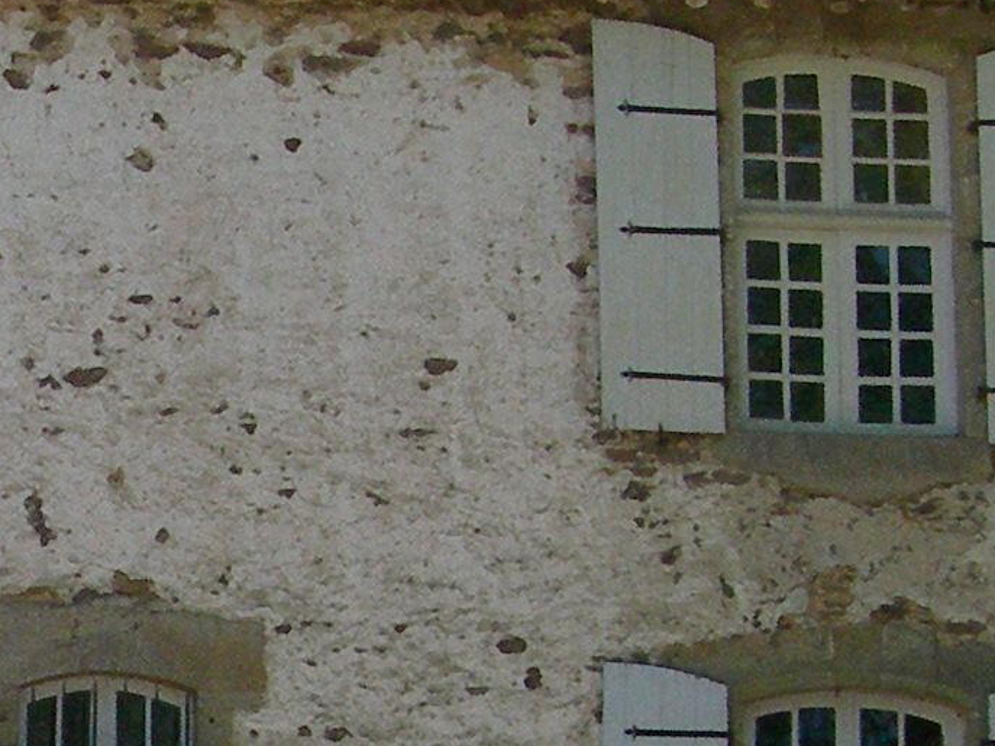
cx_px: -243
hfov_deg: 11.4
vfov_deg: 8.6
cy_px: 921
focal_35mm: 170
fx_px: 4886
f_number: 4.8
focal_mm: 7.8
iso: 200
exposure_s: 1/950
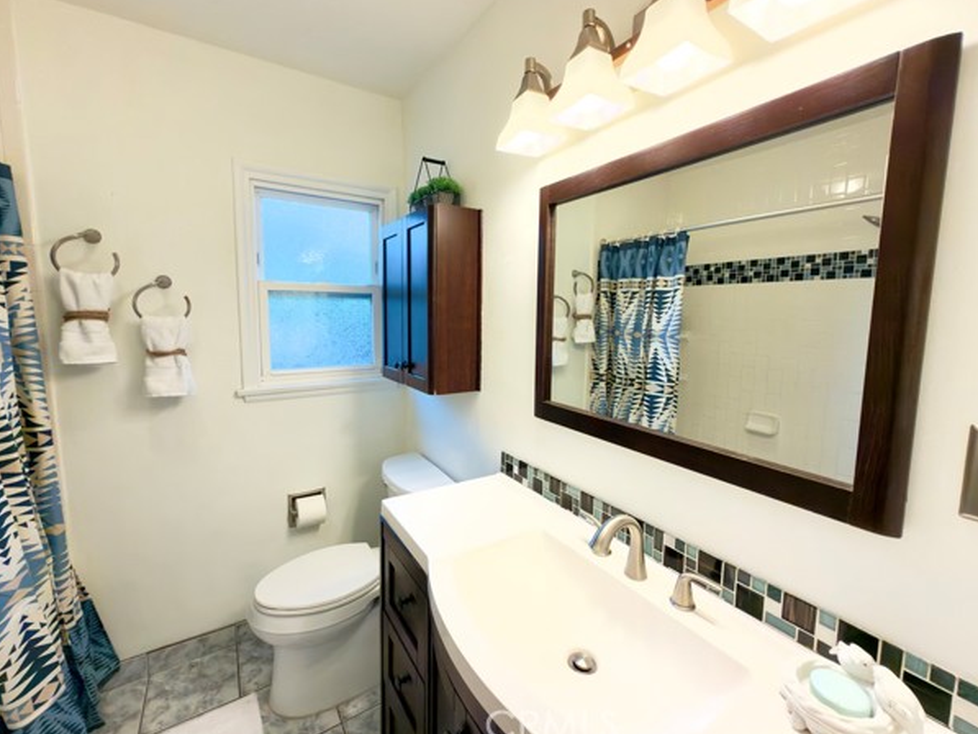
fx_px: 424
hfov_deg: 98.1
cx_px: 480
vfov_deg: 81.7
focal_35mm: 15
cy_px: 356
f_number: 2.2
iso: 80
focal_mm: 2.22
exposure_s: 1/60
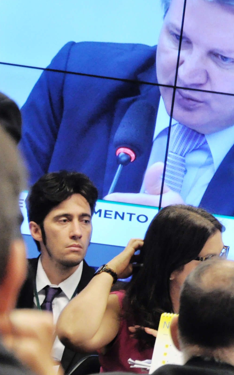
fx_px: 3535
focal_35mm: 346
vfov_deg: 6.1
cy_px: 235
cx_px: 434
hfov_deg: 3.8
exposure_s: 1/80
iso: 1000
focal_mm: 85
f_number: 5.6
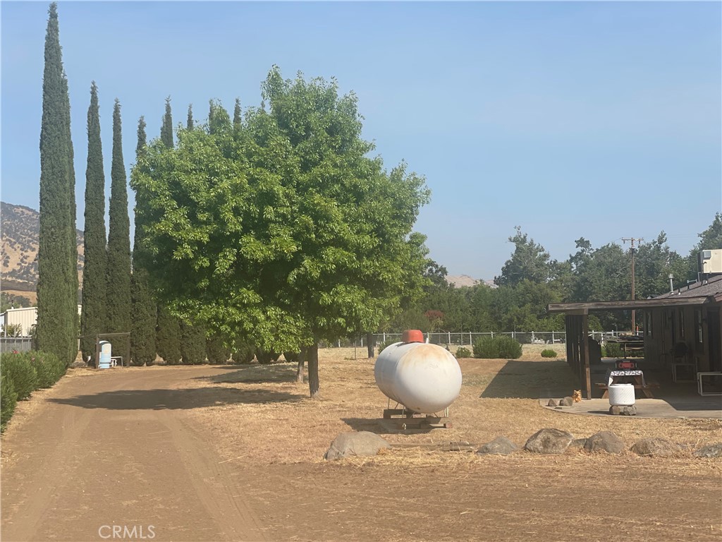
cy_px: 271
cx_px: 361
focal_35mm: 52
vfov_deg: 28.0
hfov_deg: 36.8
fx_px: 1085
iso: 32
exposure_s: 1/2398
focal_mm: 6
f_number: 2
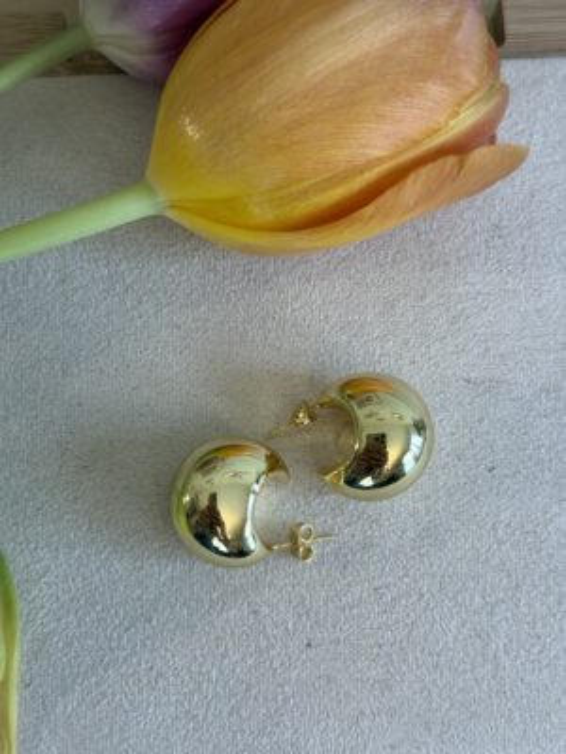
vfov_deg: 39.7
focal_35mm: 48
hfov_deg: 30.3
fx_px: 1046
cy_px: 377
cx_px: 283
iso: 50
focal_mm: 6.76
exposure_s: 1/137
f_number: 1.78
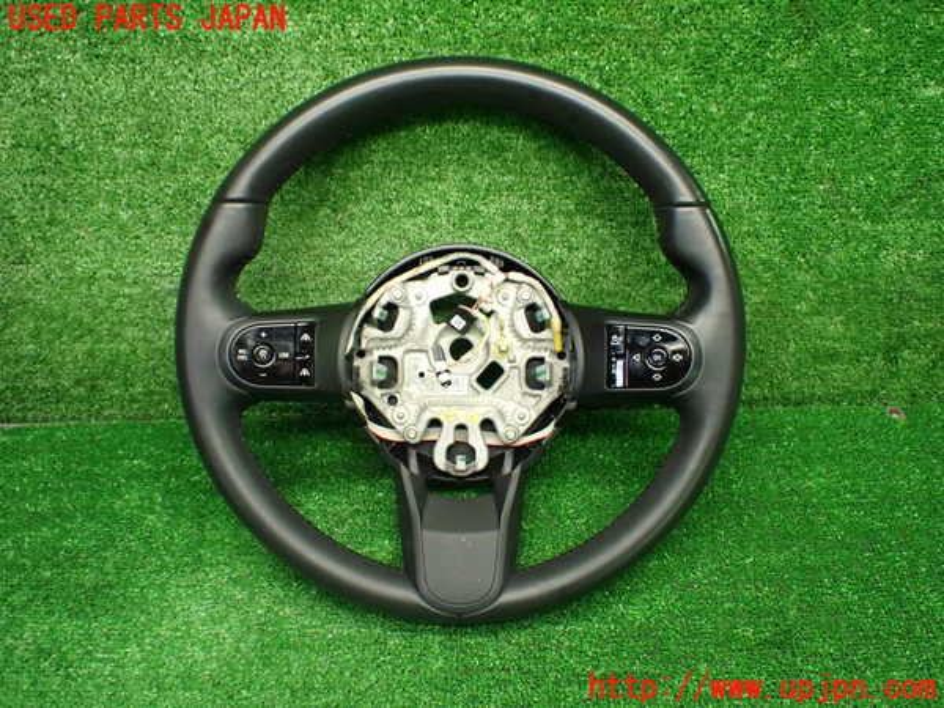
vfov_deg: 46.8
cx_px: 472
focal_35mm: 30
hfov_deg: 60.0
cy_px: 354
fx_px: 818
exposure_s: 1/125
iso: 800
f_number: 2.3
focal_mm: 5.4
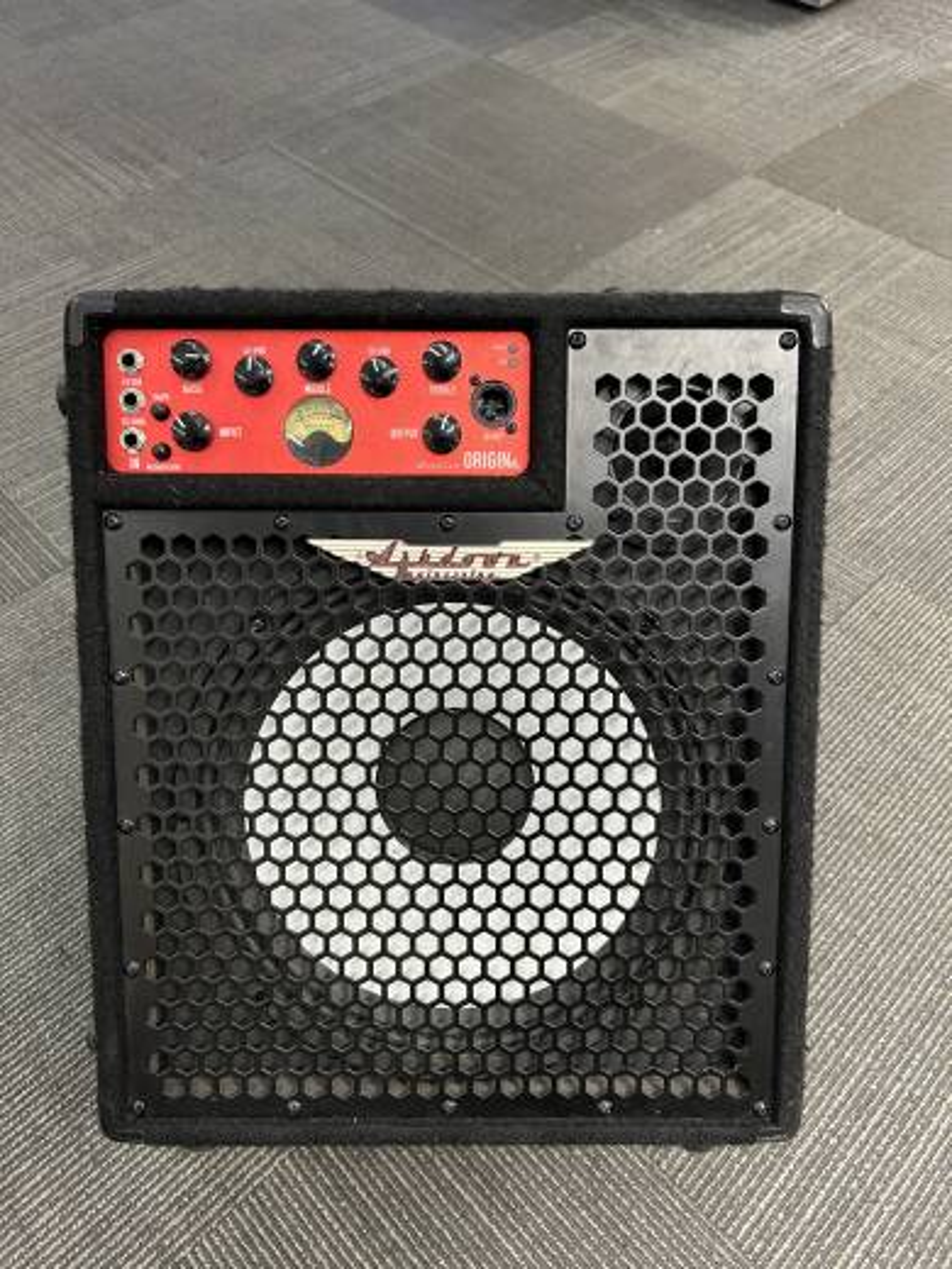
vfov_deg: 67.3
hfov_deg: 53.1
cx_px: 476
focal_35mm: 26
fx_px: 953
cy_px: 634
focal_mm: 5.7
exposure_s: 1/60
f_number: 1.5
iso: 200
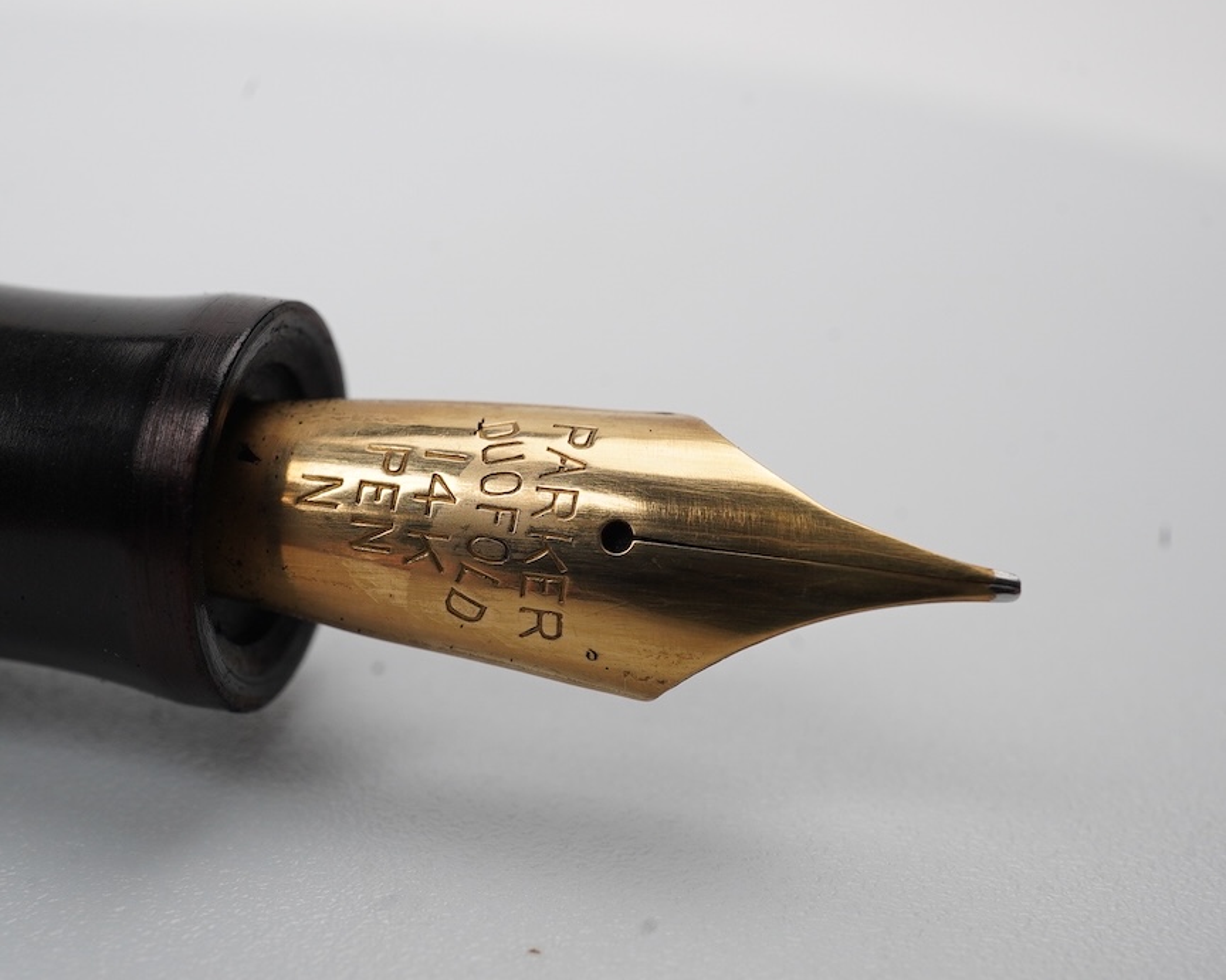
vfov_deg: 27.6
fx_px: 1995
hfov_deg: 34.2
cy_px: 525
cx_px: 594
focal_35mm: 55
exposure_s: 1/100
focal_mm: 30
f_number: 22
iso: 400
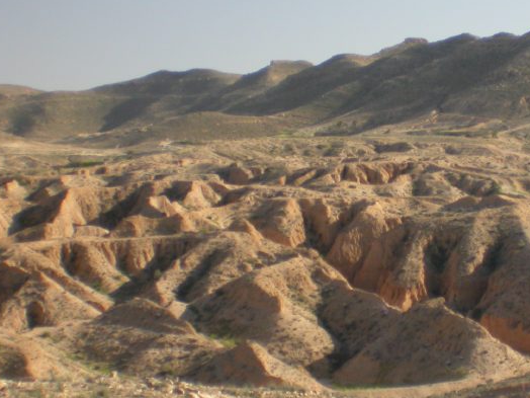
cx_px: 380
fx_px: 3598
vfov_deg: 6.3
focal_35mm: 235
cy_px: 168
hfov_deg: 8.4
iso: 100
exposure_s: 1/102
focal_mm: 32
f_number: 5.1
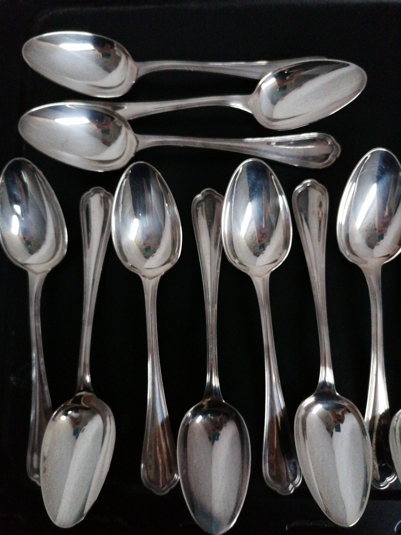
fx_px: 417
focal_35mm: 27
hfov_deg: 51.4
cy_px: 268
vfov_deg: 65.3
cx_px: 200
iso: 1250
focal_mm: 4.75
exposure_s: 1/16.7
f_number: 1.8
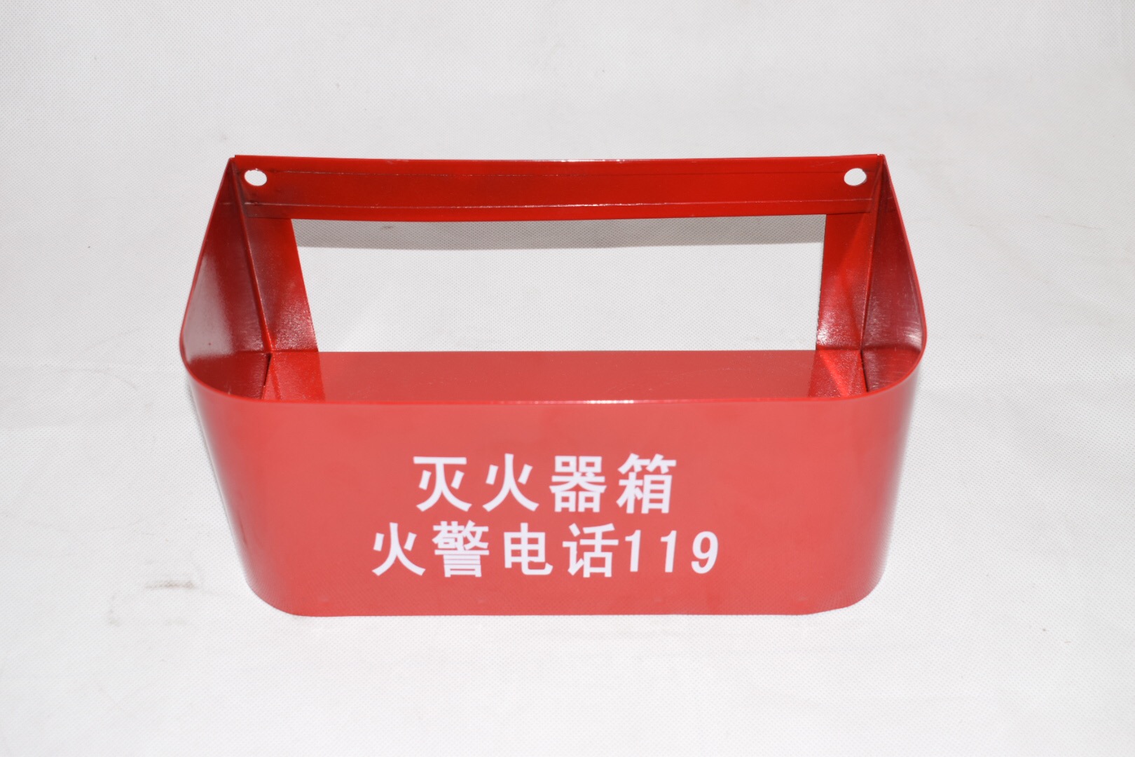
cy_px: 378
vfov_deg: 25.8
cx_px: 568
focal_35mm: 52
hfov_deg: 37.9
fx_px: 1655
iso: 100
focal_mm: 35
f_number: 8
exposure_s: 1/60
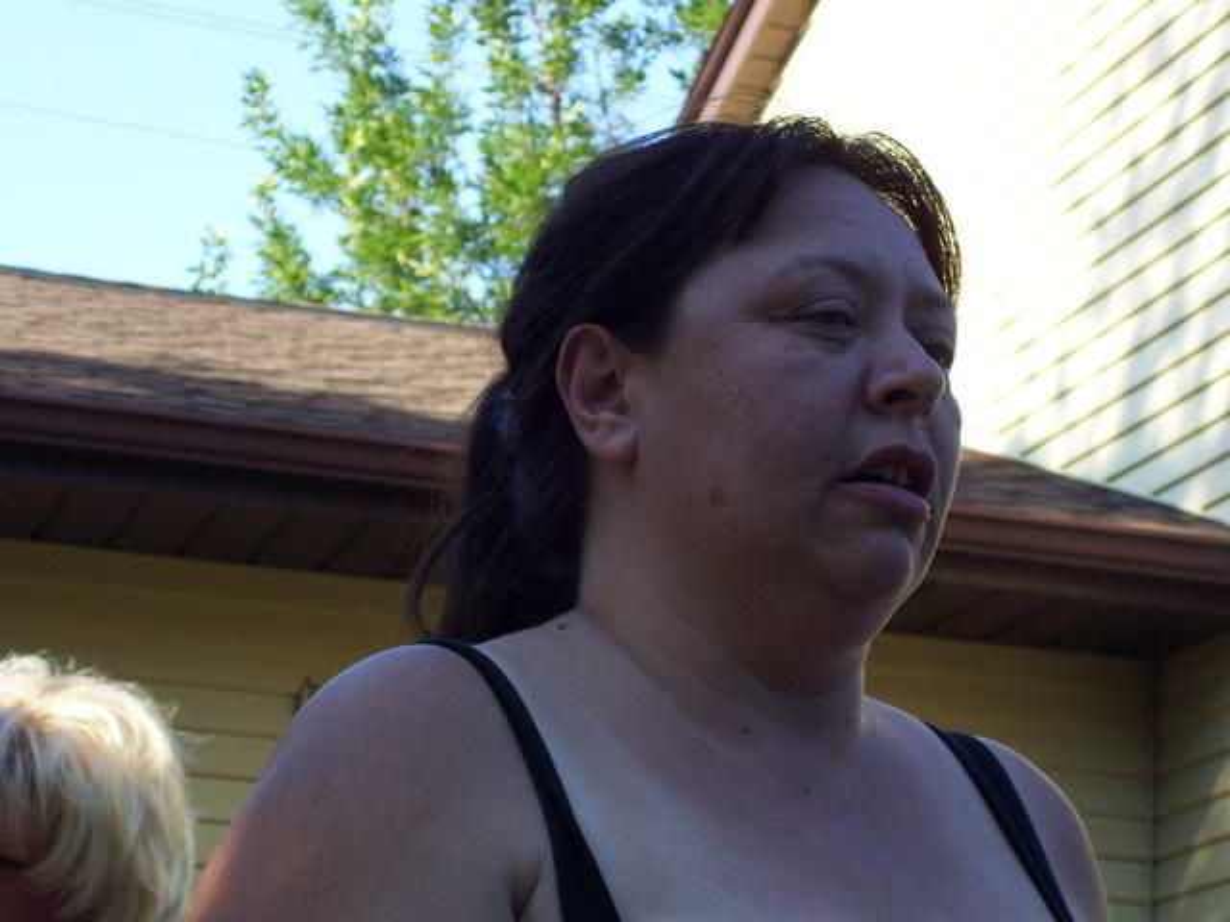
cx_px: 615
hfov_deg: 18.2
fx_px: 3838
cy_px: 461
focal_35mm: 108
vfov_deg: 13.7
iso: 160
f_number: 4.6
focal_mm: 18
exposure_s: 1/250
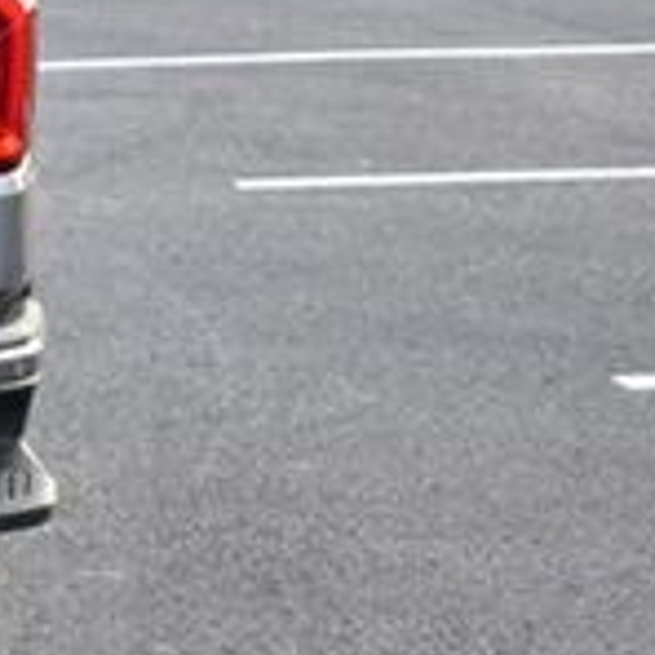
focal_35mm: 221
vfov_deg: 7.9
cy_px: -102
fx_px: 4731
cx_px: -664
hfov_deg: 7.6
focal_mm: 40
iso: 800
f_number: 4.8
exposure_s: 1/250
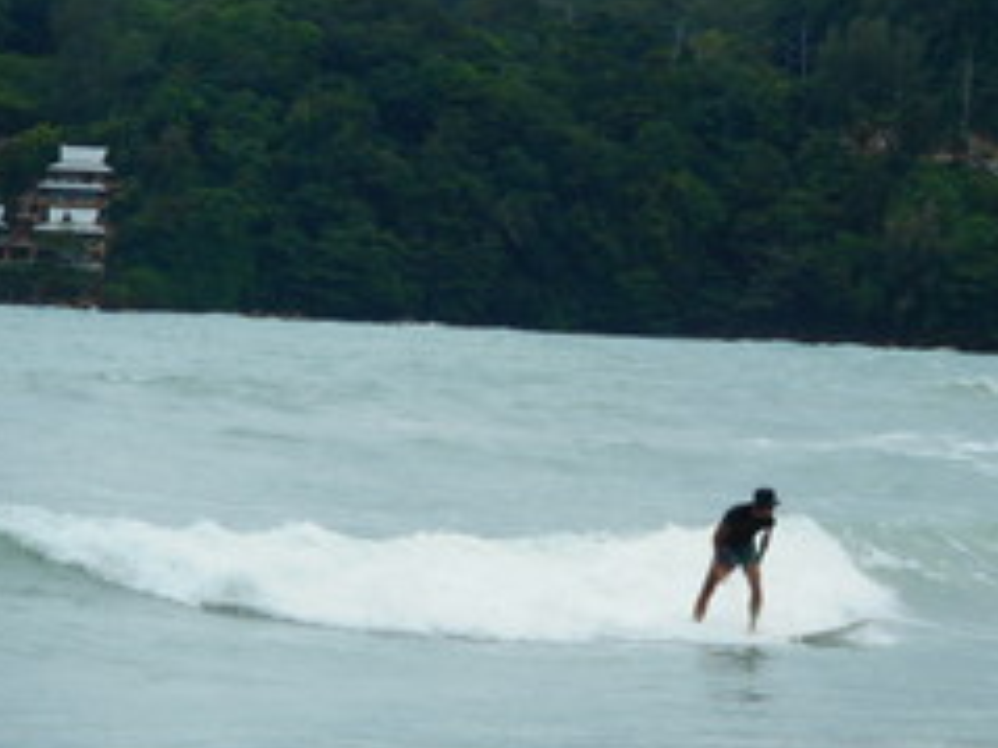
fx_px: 8443
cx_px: 739
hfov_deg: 6.8
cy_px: 380
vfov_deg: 5.1
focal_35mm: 293
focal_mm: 31.4
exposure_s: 1/400
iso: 80
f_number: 6.4
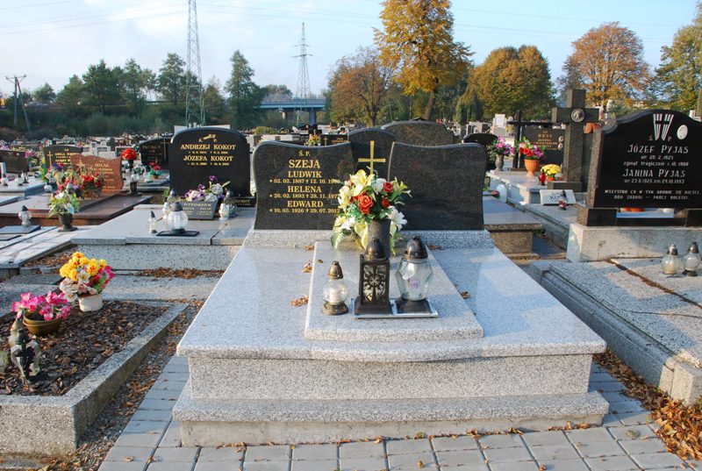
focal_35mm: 27
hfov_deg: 67.3
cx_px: 351
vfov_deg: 48.1
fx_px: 528
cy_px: 236
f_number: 8
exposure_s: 1/160
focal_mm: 18
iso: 500
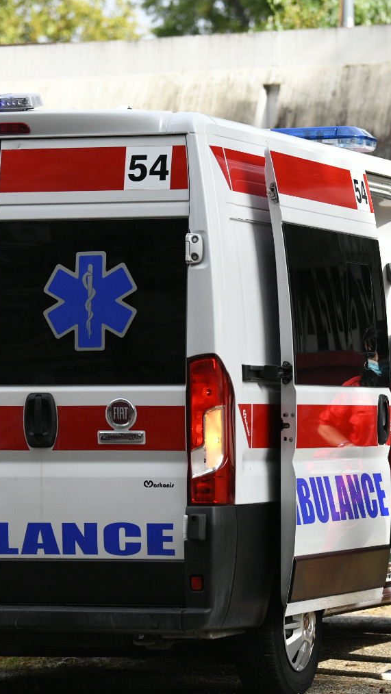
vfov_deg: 11.7
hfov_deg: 6.6
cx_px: 271
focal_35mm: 184
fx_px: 3389
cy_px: 352
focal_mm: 110
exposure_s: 1/8000
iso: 1600
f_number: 3.5
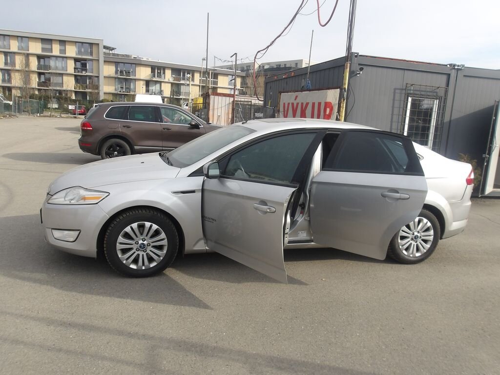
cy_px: 188
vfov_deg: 51.4
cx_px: 250
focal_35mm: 27
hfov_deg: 65.3
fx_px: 390
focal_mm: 4.9
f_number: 10.4
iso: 100
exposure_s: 1/95
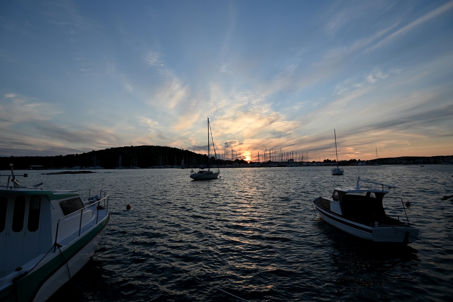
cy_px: 151
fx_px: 226
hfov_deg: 90.0
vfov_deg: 67.4
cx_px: 226
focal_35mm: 18
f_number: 4
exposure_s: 1/1600
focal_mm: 12
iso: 250
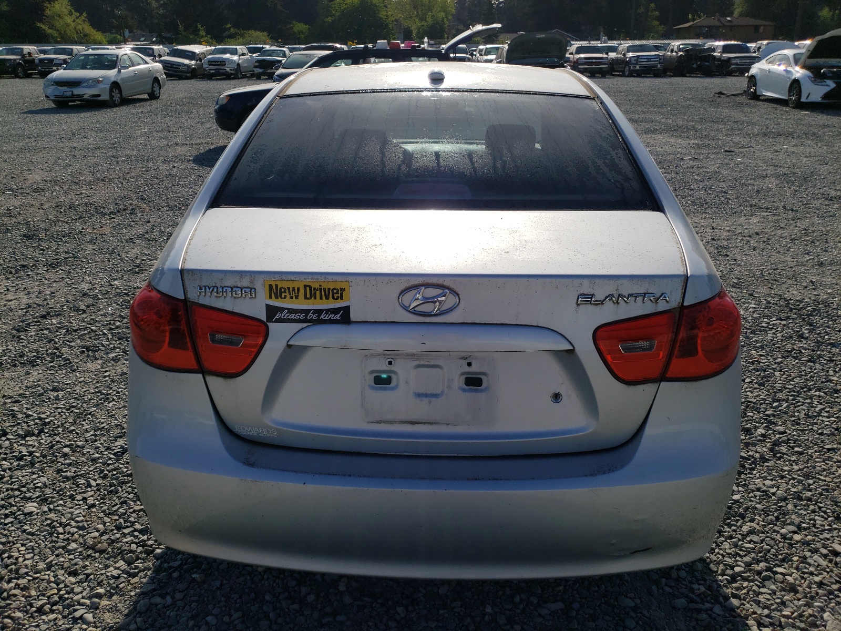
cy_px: 316
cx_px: 420
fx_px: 632
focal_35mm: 26
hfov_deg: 67.3
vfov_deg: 53.1
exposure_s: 1/10000
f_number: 1.5
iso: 50
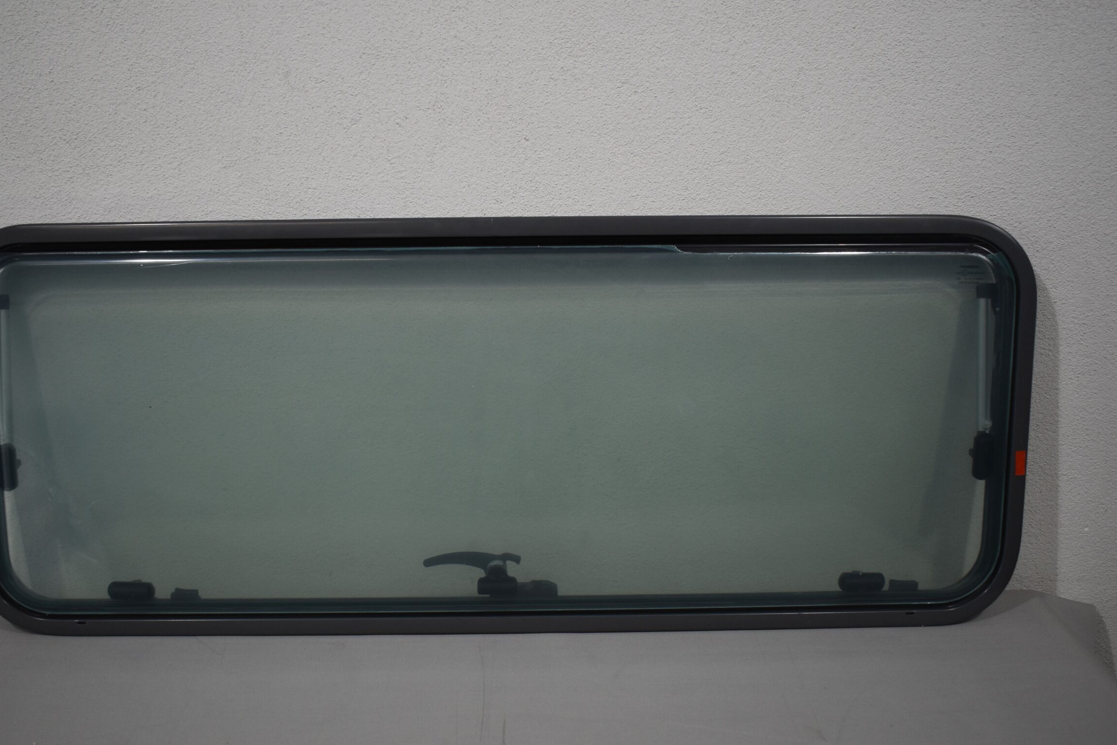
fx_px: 1148
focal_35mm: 37
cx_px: 507
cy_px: 411
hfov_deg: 51.8
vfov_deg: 35.9
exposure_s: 1/250
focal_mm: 22
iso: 400
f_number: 3.8
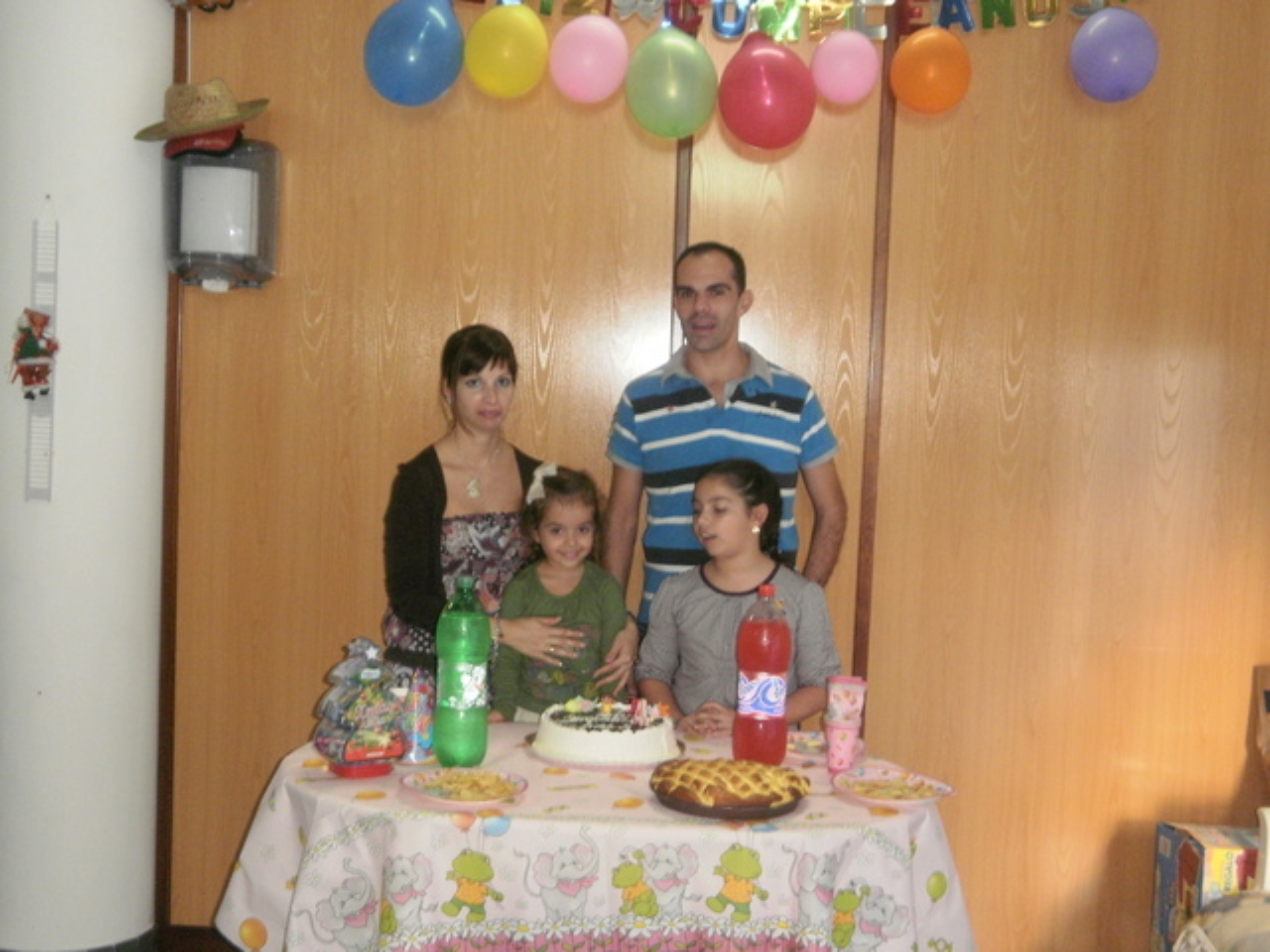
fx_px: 1578
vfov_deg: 33.6
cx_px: 635
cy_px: 476
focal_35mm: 43
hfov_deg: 43.9
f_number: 3.4
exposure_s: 1/40
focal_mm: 7.61
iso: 320
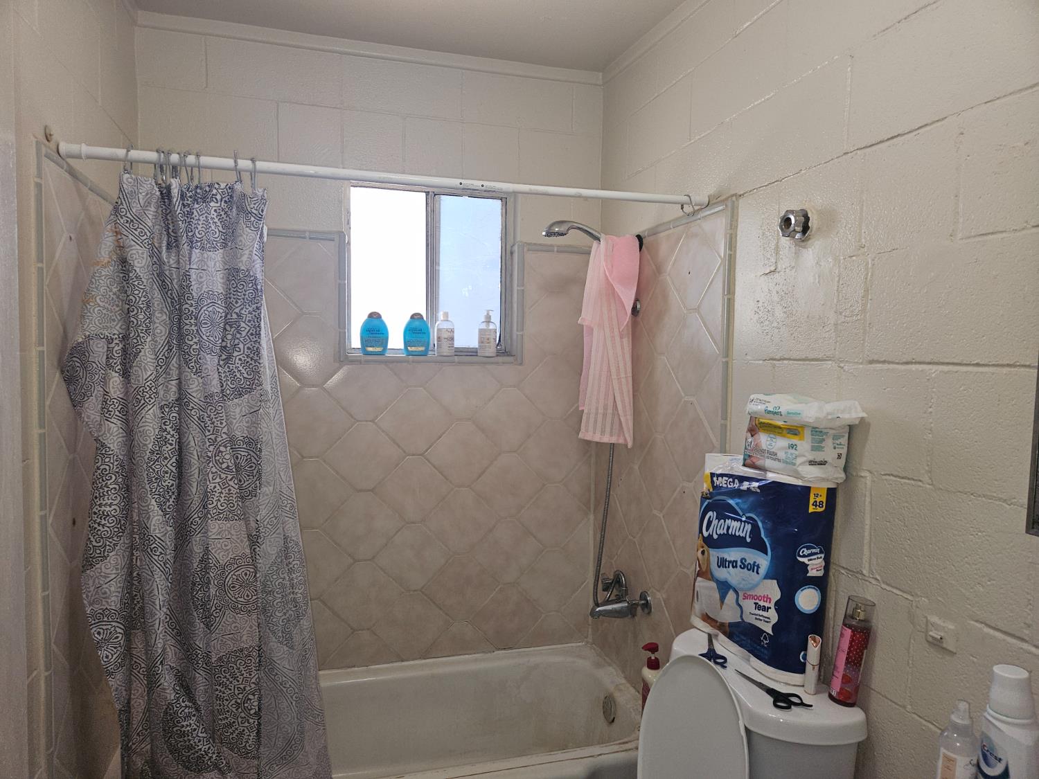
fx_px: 690
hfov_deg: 73.9
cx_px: 520
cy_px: 390
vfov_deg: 58.9
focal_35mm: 23
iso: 50
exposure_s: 1/60
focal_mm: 5.4
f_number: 1.8
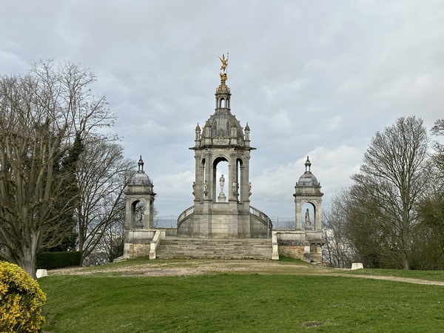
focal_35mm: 48
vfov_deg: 30.3
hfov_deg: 39.7
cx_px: 222
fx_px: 616
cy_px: 166
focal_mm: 6.86
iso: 64
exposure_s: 1/4016
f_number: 1.78
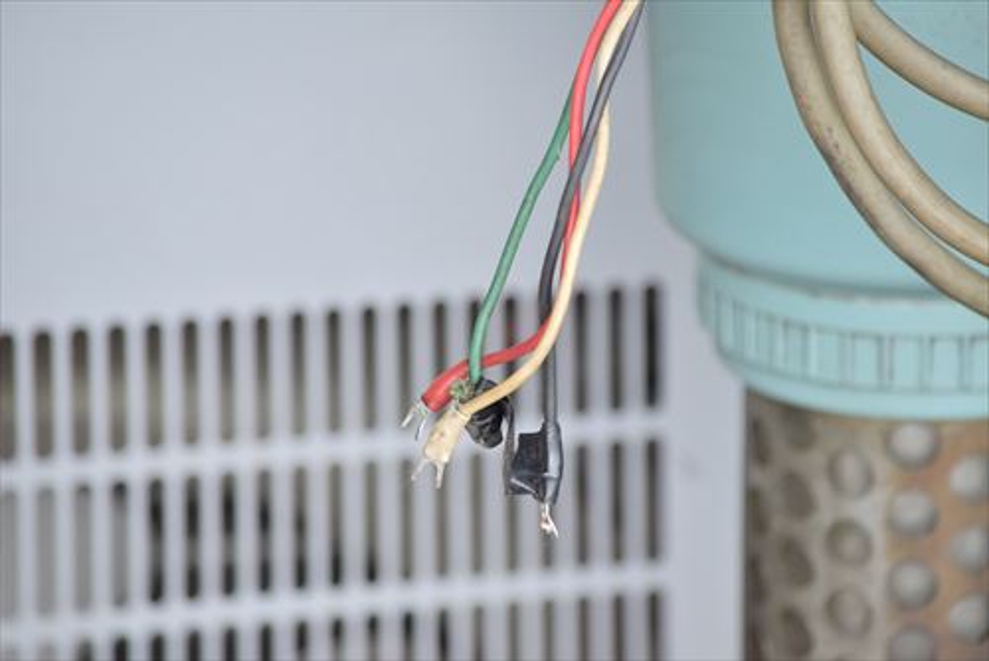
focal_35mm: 330
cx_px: 494
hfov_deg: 6.2
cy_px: 330
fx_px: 9071
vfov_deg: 4.2
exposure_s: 1/800
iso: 1250
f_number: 6.3
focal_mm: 220
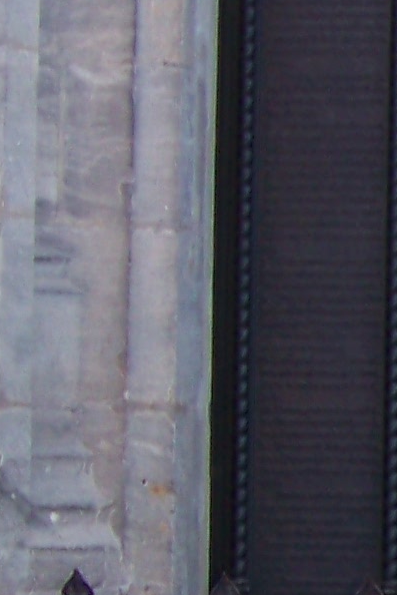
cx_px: 988
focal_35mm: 205
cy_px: 486
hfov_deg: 6.4
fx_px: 3393
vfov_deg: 10.0
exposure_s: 1/80
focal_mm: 5.85
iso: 64
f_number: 2.8
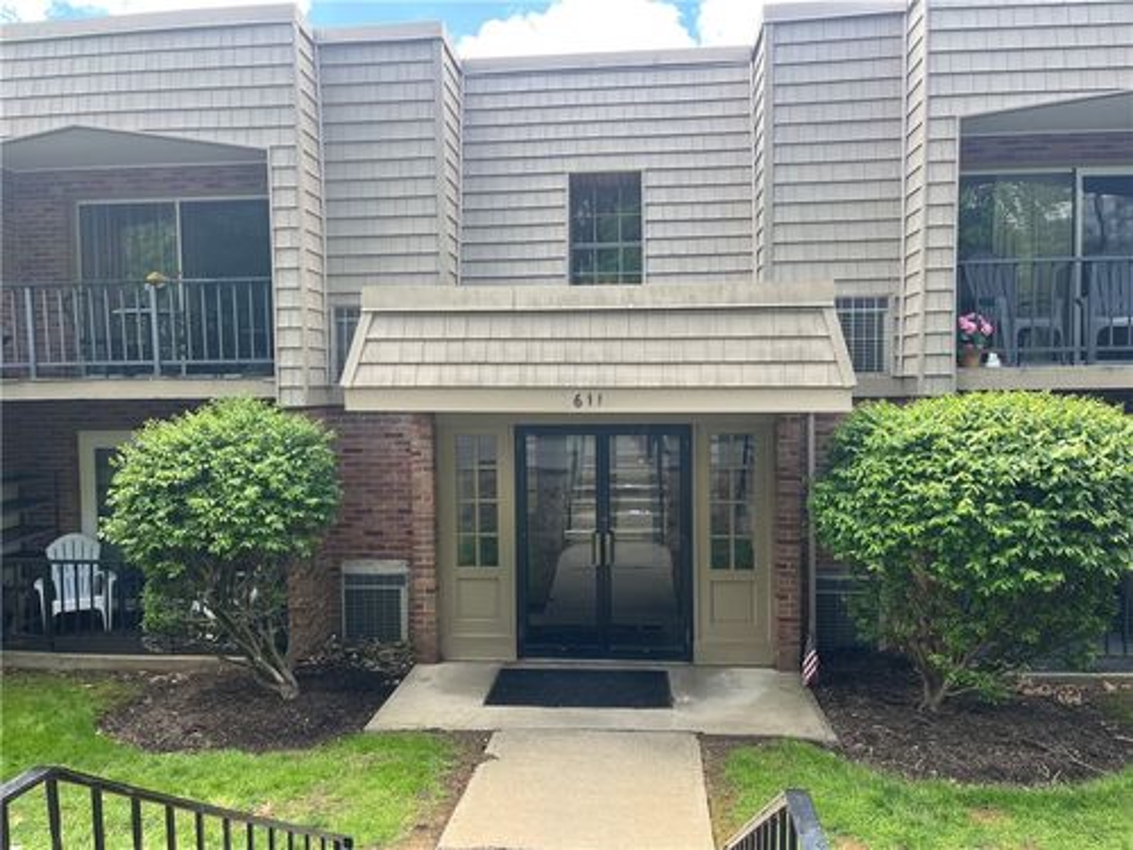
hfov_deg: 67.3
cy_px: 425
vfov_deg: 53.1
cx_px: 566
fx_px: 851
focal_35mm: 26
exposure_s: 1/469
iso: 50
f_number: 1.6
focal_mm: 5.1
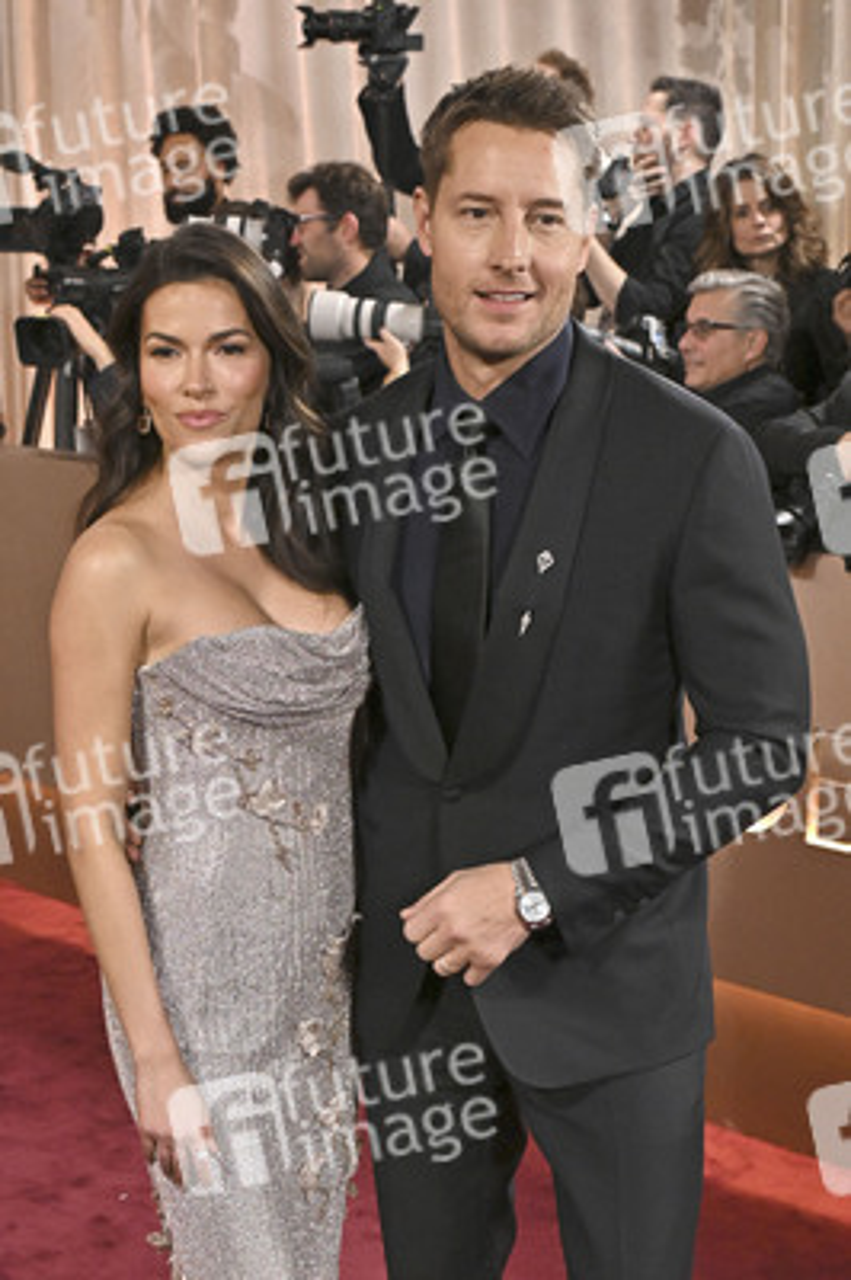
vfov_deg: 51.9
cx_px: 426
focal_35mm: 37
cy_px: 640
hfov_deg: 35.9
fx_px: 1314
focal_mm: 37
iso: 2500
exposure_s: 1/320
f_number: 5.6
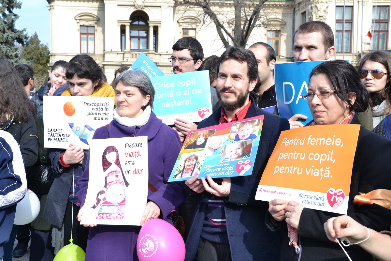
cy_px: 130
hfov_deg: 41.1
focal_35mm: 48
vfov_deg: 28.1
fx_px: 521
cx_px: 196
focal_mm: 32
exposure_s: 1/80
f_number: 8
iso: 100
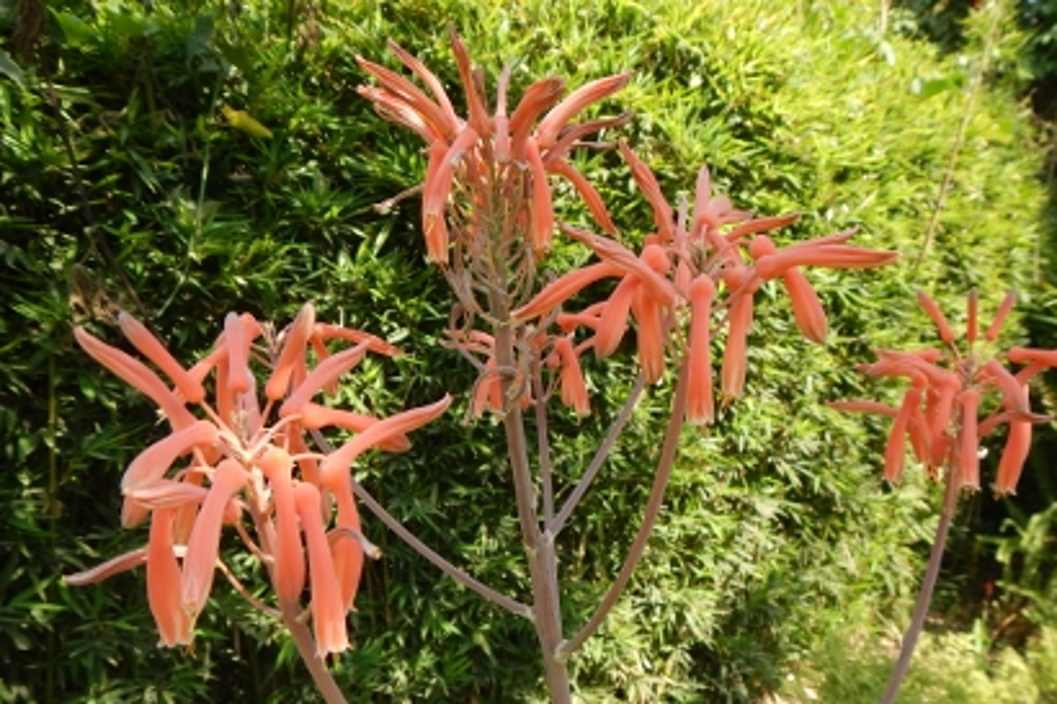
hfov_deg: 58.7
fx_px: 939
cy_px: 428
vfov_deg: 40.9
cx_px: 567
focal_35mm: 32
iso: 125
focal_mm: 5
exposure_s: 1/160
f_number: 3.9
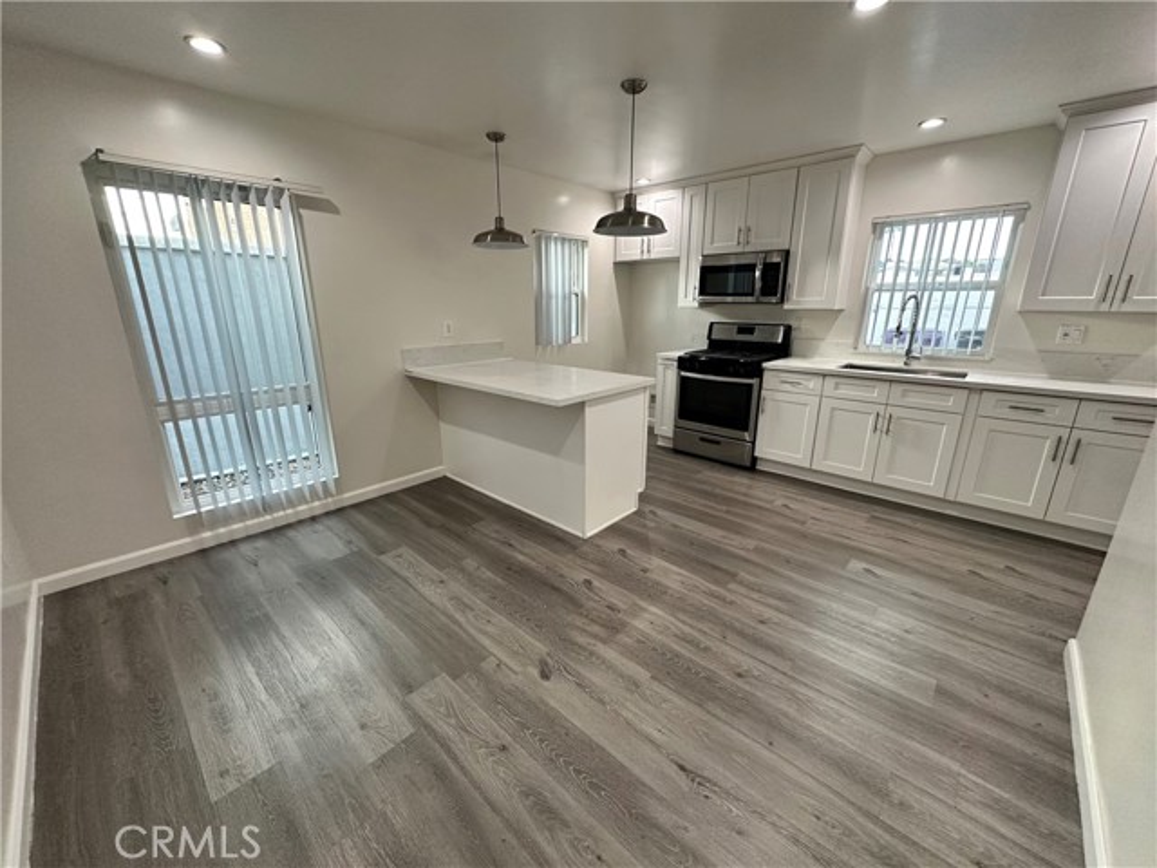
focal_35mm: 14
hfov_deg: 102.1
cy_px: 434
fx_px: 468
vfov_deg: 85.7
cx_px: 578
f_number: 2.2
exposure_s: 1/120
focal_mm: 2.22
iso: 250
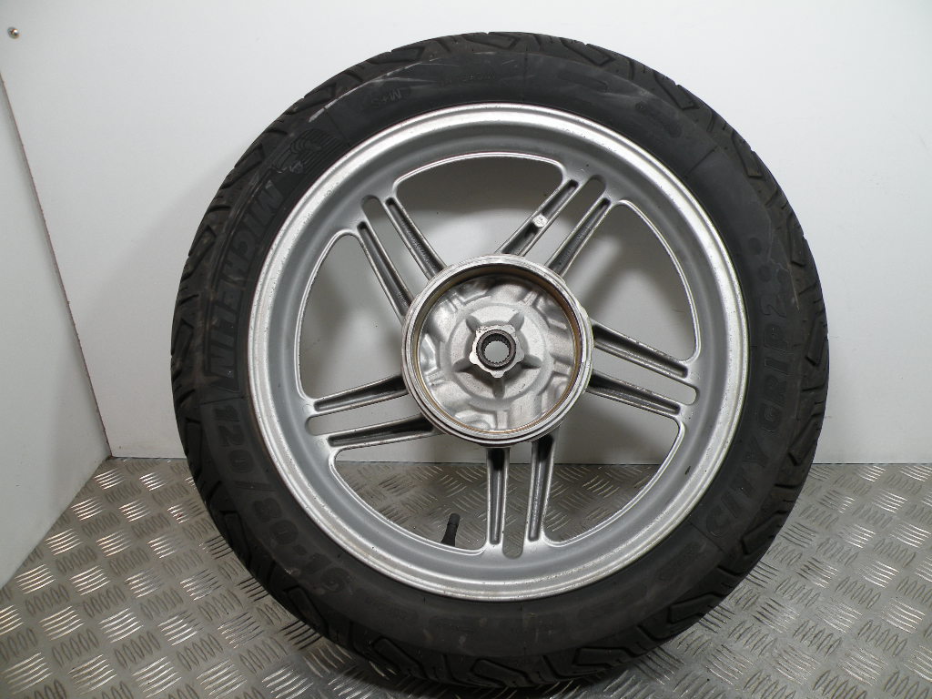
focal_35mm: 27
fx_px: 727
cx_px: 466
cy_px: 350
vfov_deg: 51.4
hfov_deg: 65.3
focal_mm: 4.7
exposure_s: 1/76.2
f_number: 3.2
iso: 64
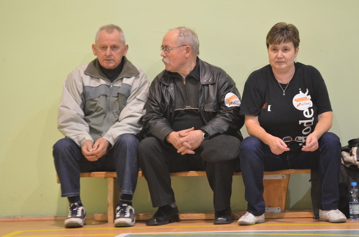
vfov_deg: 4.6
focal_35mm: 300
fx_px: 2985
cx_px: 180
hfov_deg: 6.9
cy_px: 118
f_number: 2.8
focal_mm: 200
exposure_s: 1/50
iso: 1600
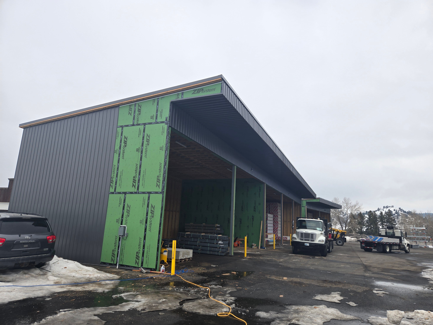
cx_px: 216
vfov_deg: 58.9
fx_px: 288
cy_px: 162
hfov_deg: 73.9
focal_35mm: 23
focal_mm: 5.4
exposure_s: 1/1145
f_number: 1.8
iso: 25
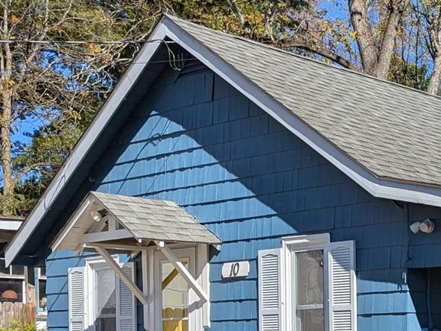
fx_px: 1057
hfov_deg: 21.4
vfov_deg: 17.3
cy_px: 341
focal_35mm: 83
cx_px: 567
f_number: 1.85
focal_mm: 6.81
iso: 40
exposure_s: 1/2358
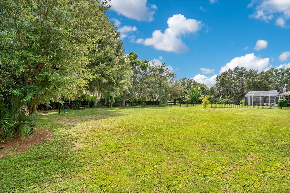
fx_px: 129
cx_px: 145
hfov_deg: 96.7
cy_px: 96
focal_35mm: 16
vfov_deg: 73.7
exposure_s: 1/125
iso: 100
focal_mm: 16
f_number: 9
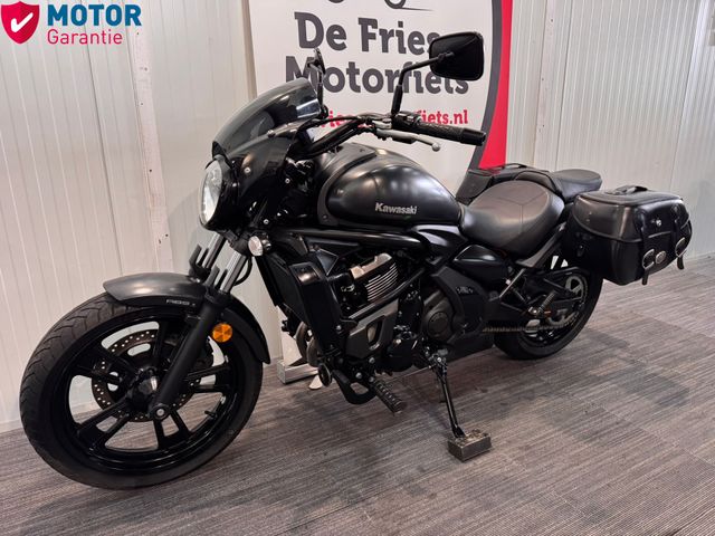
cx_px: 358
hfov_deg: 71.6
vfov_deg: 56.8
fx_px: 496
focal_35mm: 24
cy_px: 268
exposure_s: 1/50
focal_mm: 6.76
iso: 320
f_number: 1.78
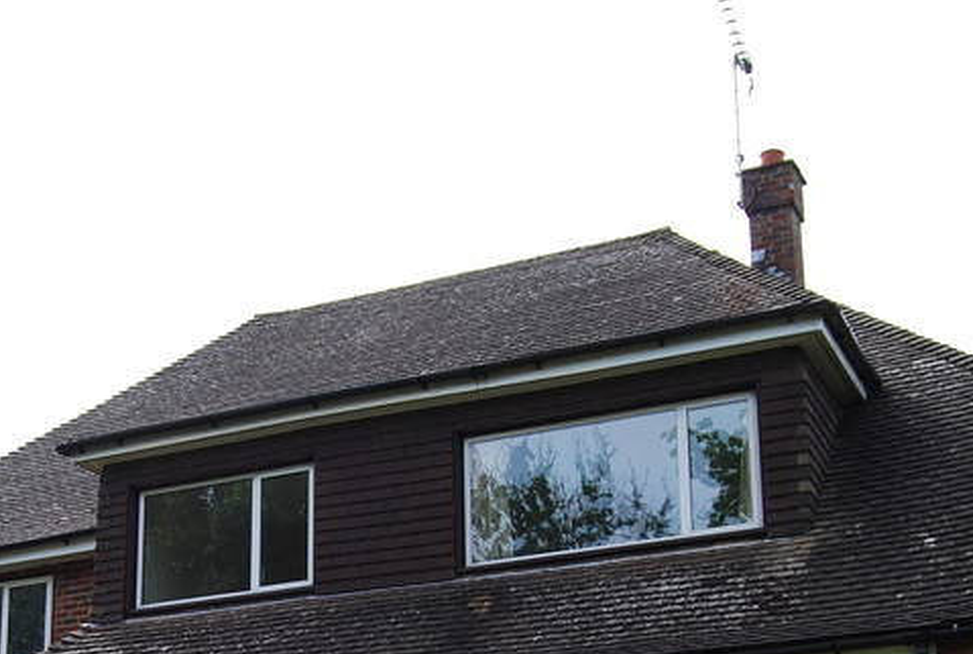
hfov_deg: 32.3
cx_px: 273
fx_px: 1654
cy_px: 659
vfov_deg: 21.5
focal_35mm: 61
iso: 100
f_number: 6.3
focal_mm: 19
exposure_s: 1/160
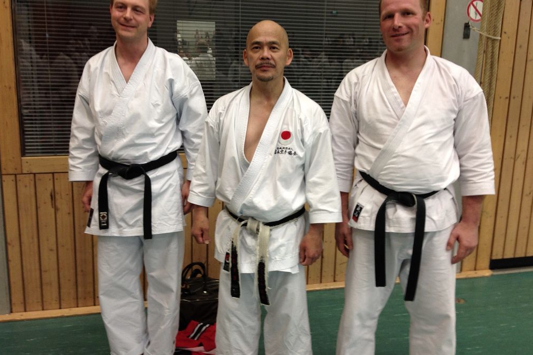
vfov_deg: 37.8
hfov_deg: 54.4
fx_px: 518
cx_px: 269
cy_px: 161
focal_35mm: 35
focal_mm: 4.12
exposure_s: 1/20
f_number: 2.4
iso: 64
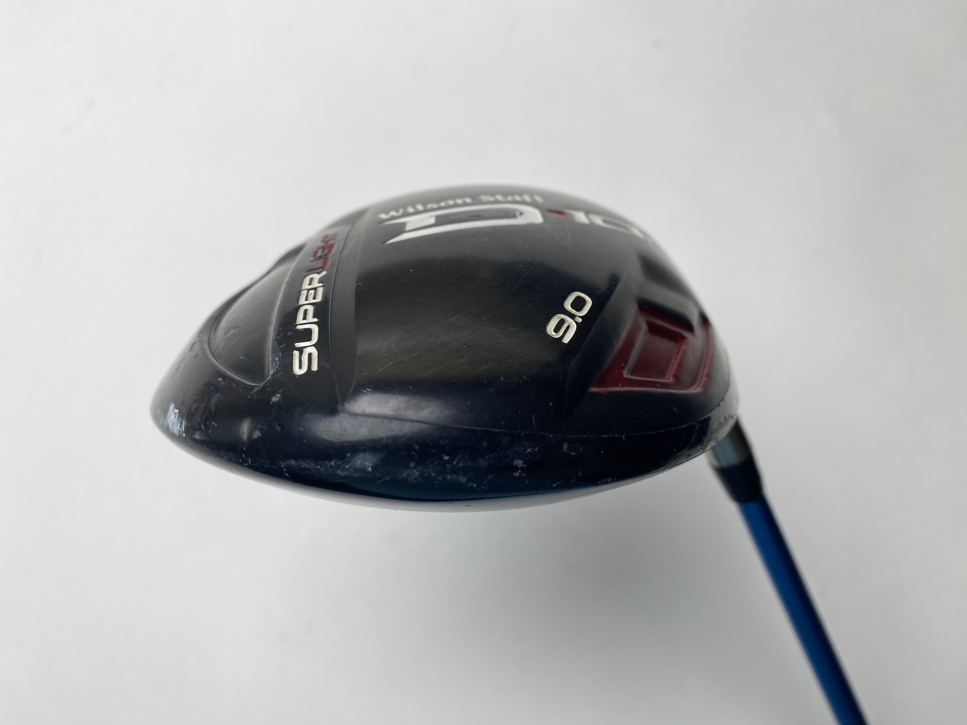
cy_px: 362
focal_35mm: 26
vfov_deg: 53.1
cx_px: 484
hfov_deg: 67.3
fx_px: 726
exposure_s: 1/345
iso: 32
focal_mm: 4.25
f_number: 1.8
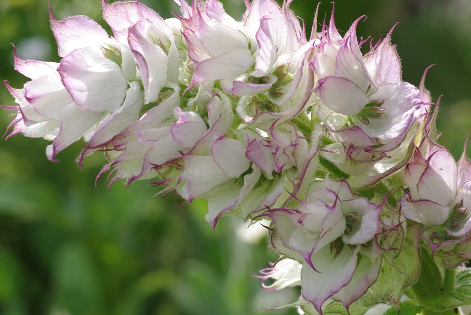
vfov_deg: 8.0
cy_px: 155
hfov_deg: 11.9
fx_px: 2253
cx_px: 239
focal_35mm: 172
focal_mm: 70
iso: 200
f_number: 8
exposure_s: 1/200
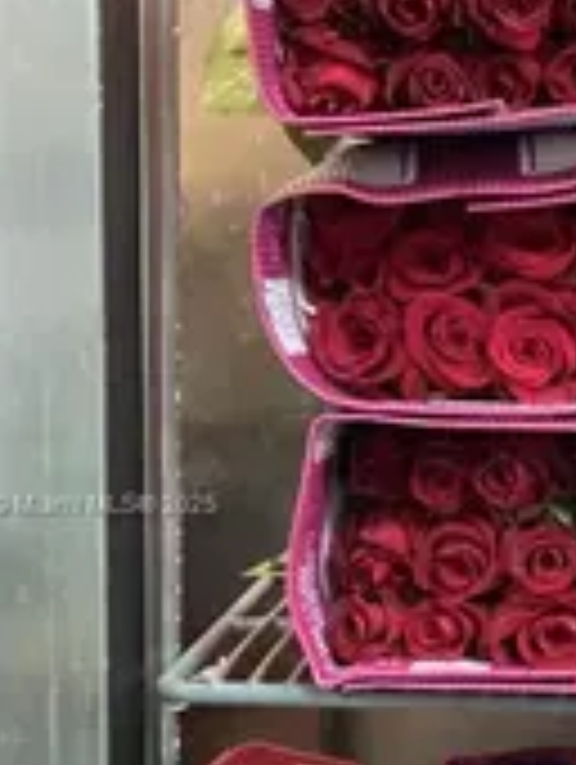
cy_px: 506
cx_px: 752
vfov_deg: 20.1
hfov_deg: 14.6
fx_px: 2147
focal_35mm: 97
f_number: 2.4
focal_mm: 3.3
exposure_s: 1/30
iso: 800
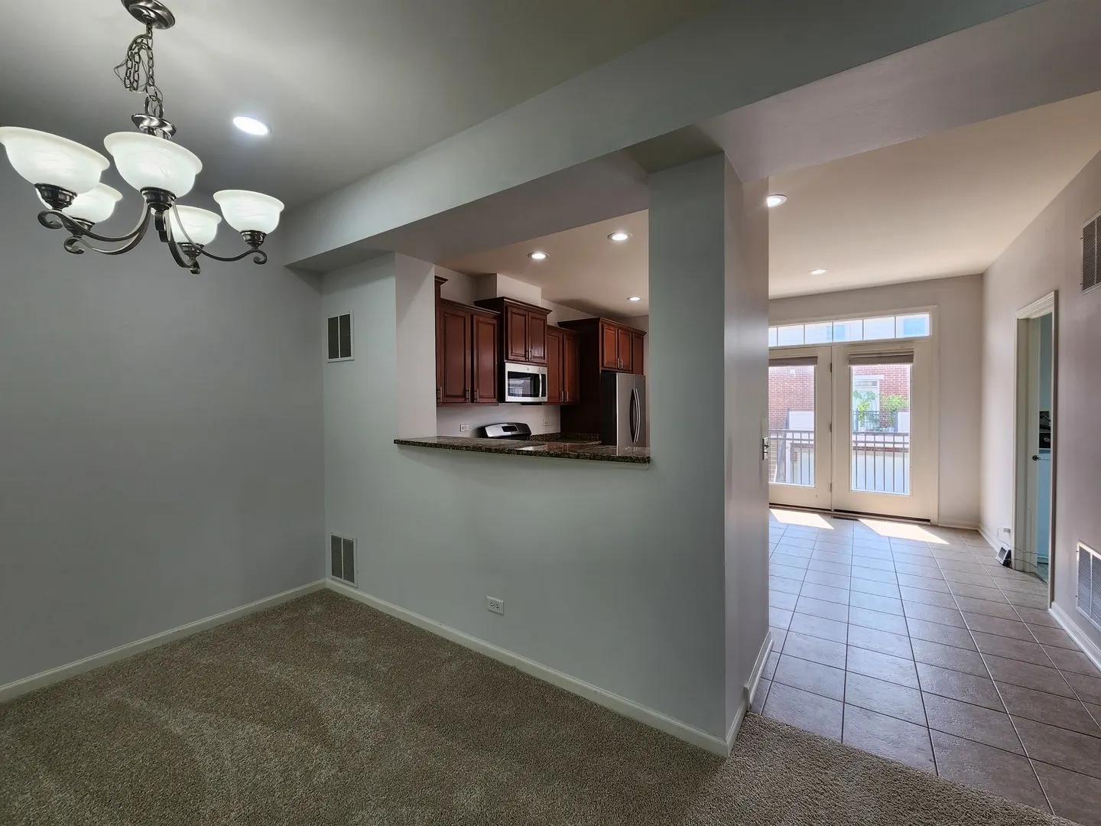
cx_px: 550
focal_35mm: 13
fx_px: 413
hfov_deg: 106.2
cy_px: 413
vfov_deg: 89.9
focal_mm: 2.2
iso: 64
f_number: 2.2
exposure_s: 1/120
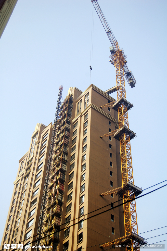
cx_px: 84
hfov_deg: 23.7
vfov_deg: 35.1
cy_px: 126
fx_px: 397
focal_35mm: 57
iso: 200
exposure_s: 1/125
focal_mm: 38
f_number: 5.6
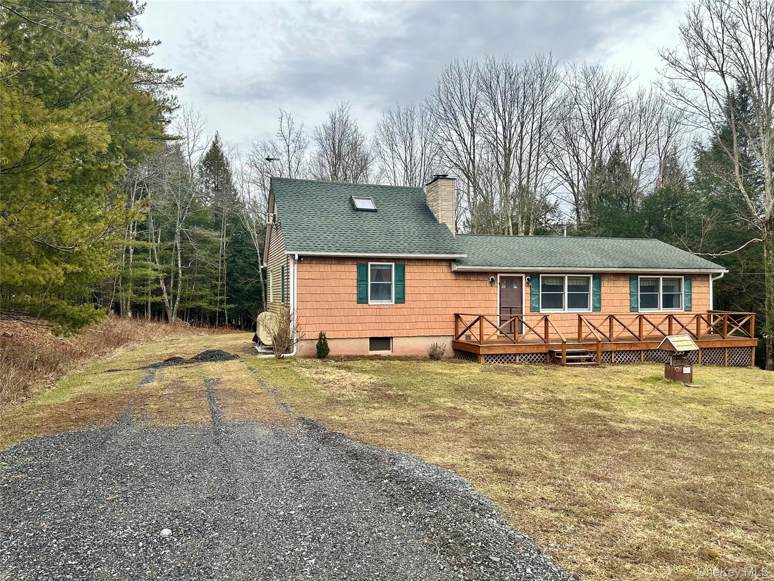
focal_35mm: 24
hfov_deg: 71.6
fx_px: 537
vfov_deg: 56.8
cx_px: 387
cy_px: 290
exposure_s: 1/587
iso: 80
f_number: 1.78
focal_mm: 6.86
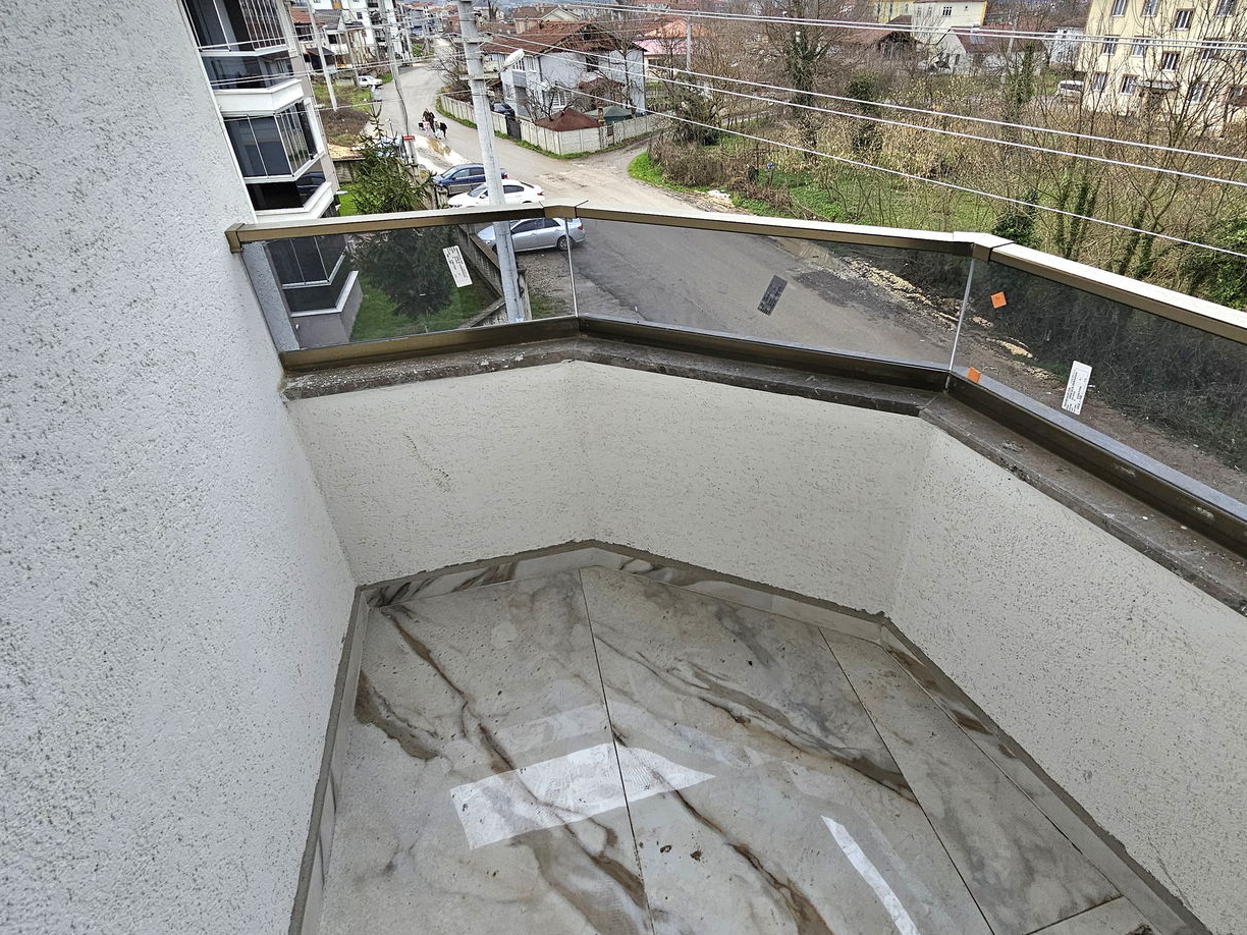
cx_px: 704
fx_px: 612
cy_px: 441
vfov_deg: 74.7
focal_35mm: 17
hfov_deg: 90.5
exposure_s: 1/101
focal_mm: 2.2
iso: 100
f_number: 2.2
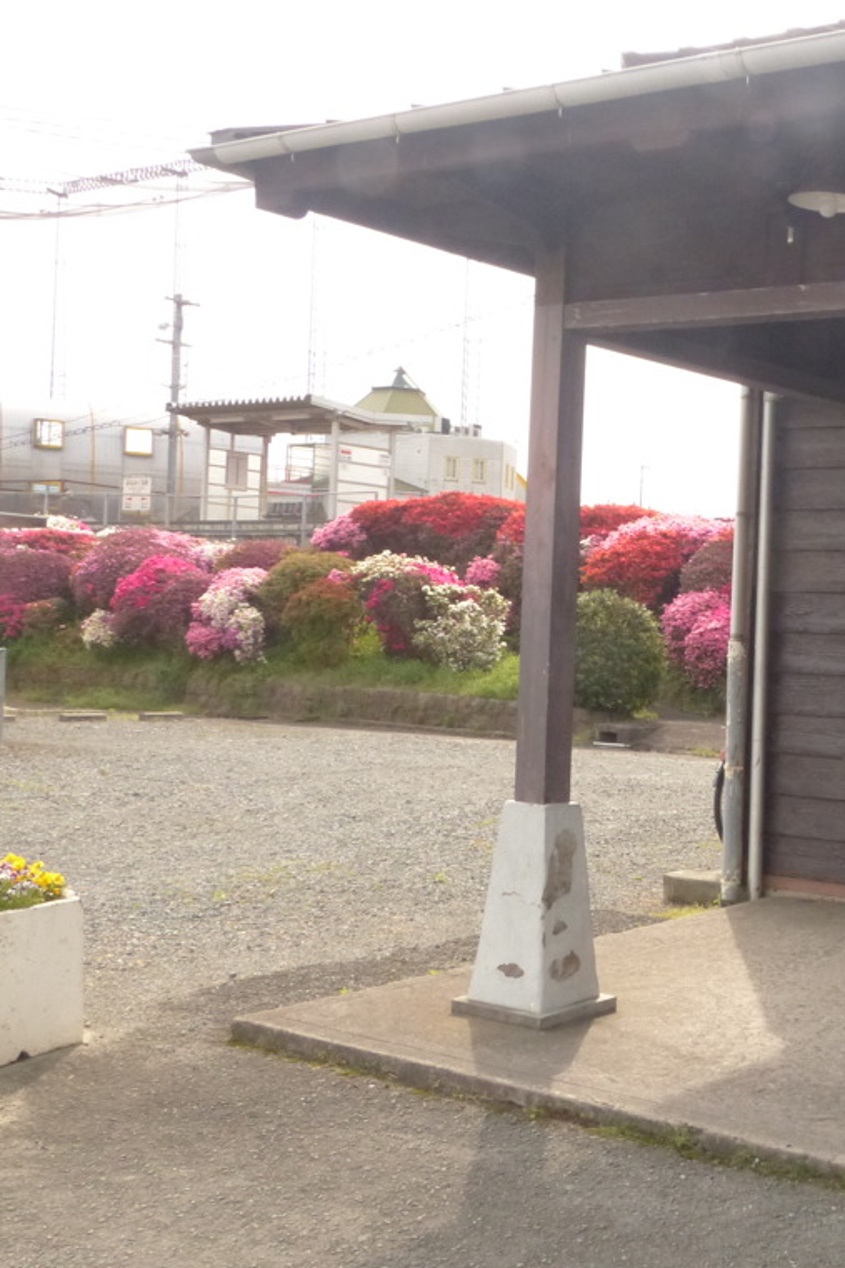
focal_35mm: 49
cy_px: 630
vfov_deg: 40.4
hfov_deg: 26.4
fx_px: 1726
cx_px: 787
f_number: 6.3
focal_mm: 6.3
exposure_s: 1/160
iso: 400
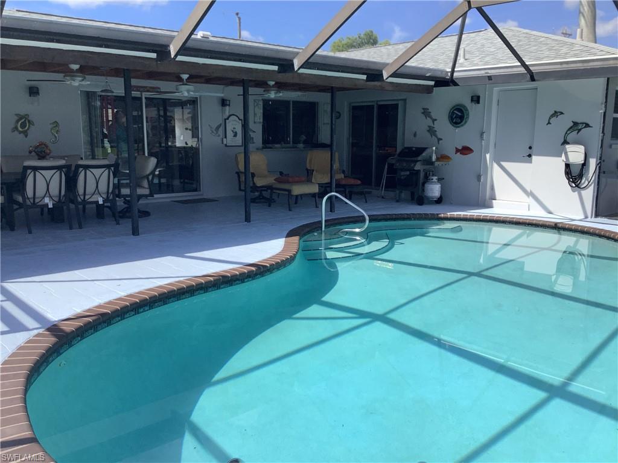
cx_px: 309
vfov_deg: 45.4
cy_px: 232
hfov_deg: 58.4
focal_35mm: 31
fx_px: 553
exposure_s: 1/708
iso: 25
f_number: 2.4
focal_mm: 3.3
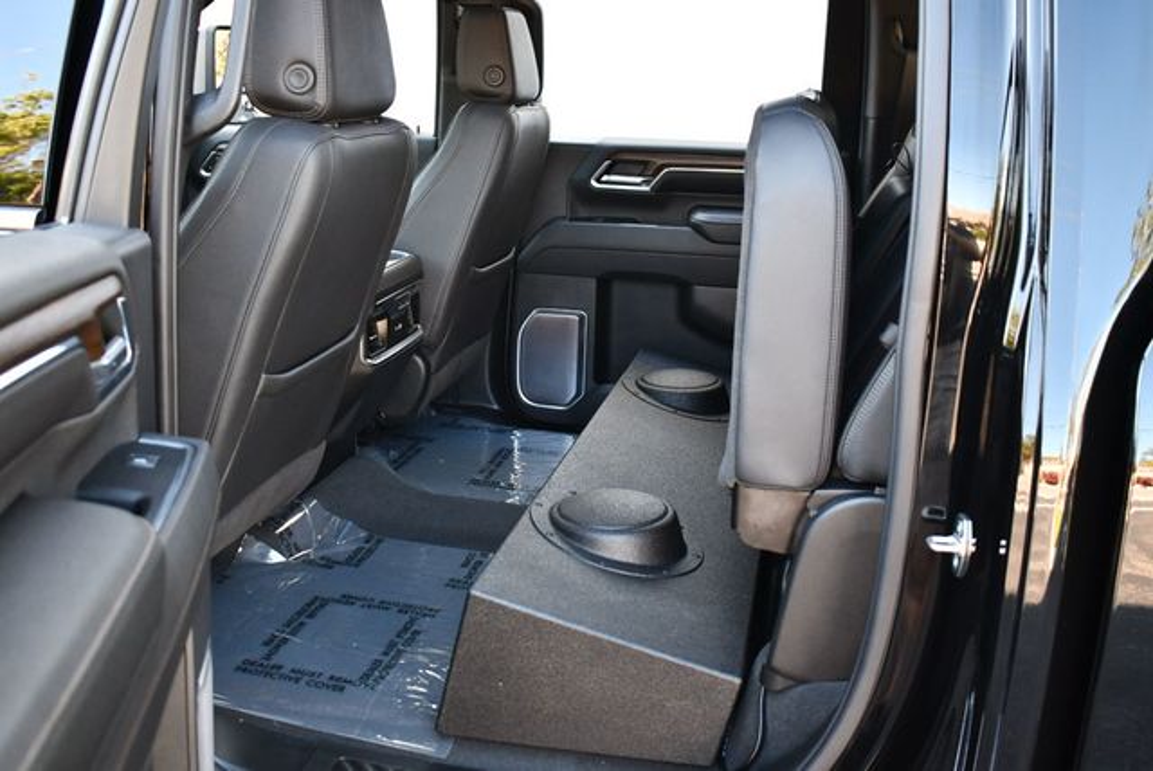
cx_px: 576
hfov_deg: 53.1
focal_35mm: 36
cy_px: 386
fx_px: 1154
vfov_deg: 36.9
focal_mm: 18
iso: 800
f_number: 3.5
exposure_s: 1/200
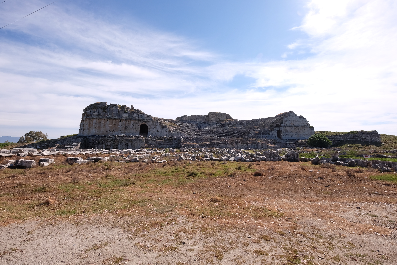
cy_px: 132
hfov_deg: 100.4
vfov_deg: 77.3
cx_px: 198
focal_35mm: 15
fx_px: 165
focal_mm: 10
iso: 200
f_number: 8
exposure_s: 1/350
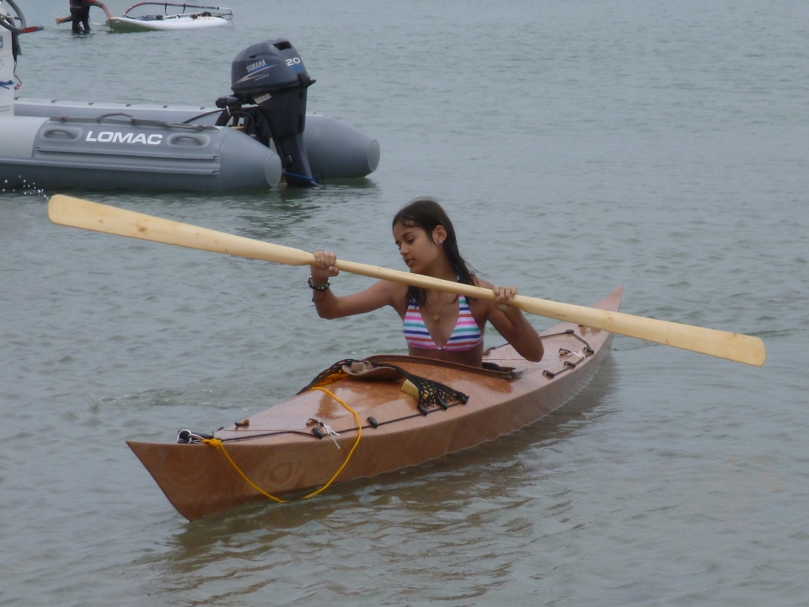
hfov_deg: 10.0
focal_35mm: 198
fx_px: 4627
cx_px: 404
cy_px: 304
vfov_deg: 7.5
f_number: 6.4
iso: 100
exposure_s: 1/400
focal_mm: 21.5
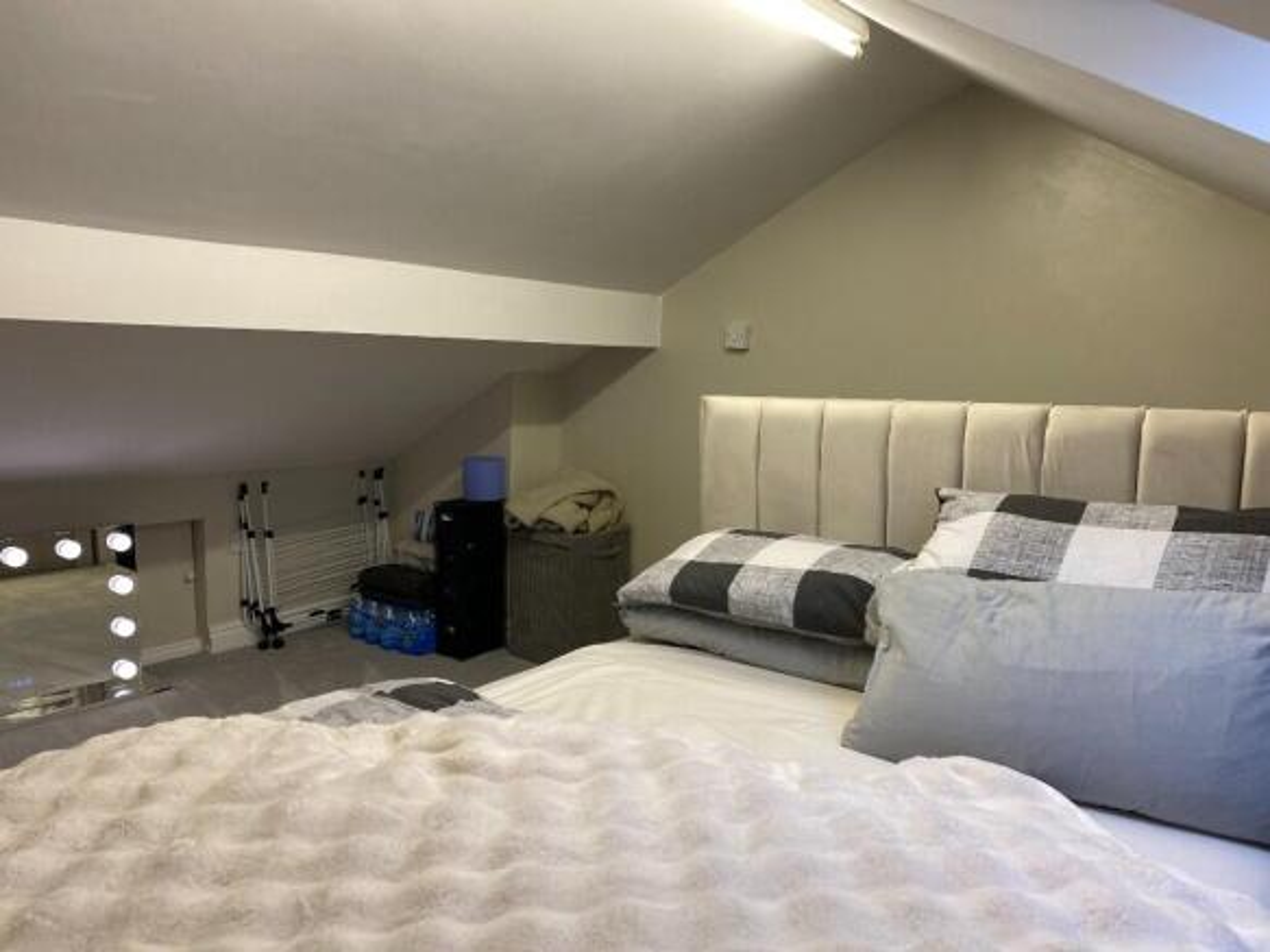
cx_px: 635
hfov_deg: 67.3
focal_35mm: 26
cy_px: 476
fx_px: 954
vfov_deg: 53.0
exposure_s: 1/100
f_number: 1.8
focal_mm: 4.25
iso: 100
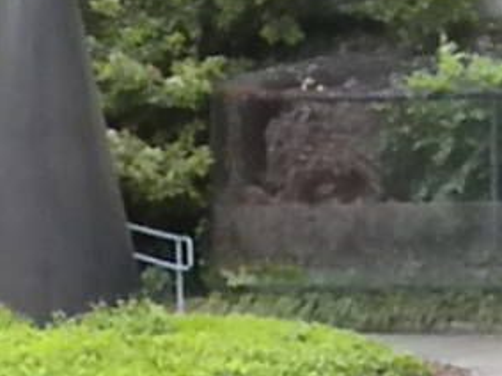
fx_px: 3030
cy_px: 335
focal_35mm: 209
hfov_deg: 9.4
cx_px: 422
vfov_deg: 7.1
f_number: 3.5
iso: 640
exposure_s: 1/116
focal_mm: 6.6
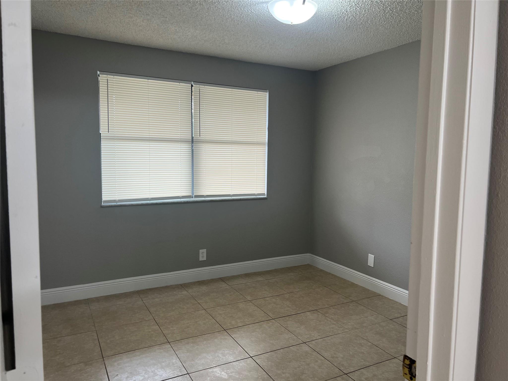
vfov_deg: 53.1
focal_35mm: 26
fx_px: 382
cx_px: 254
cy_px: 190
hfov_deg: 67.3
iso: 80
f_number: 1.5
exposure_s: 1/120
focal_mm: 5.7
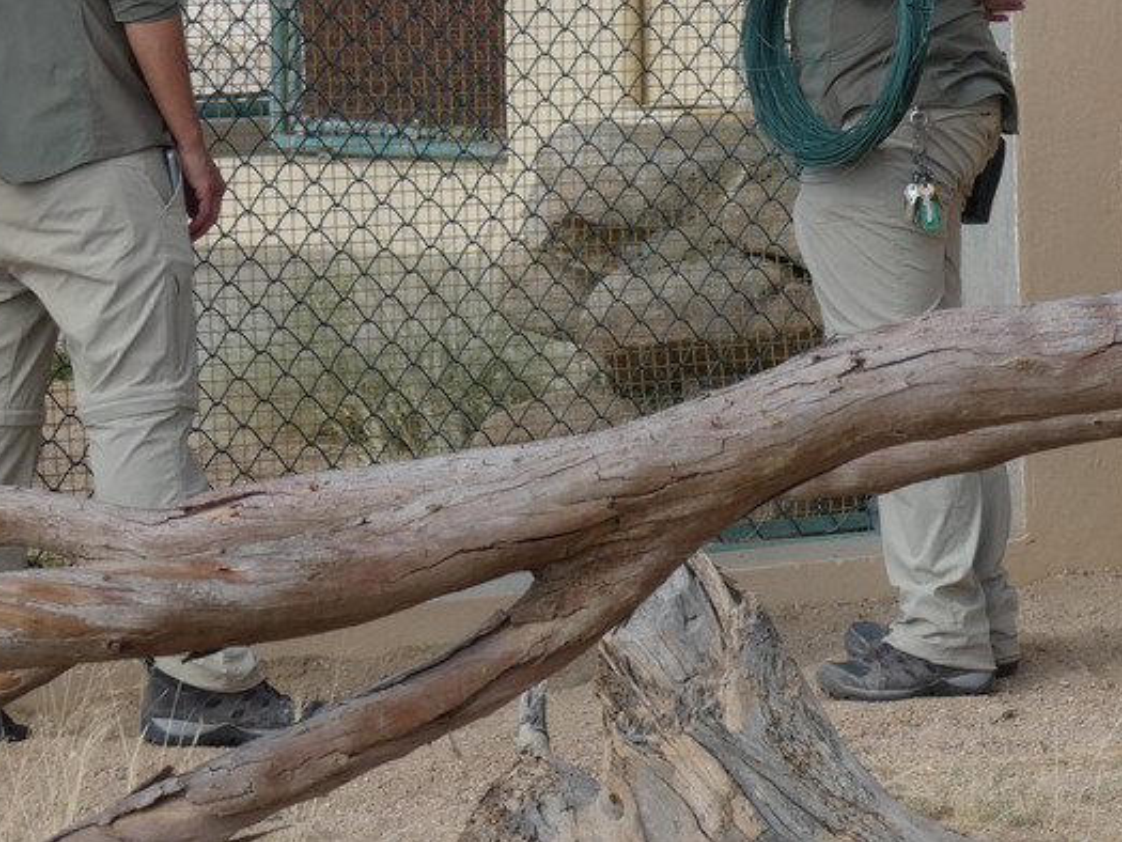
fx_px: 7813
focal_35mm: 241
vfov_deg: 6.2
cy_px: 56
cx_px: 854
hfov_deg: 8.2
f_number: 5.2
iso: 80
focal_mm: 22.9
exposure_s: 1/200
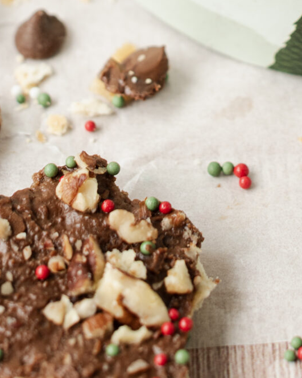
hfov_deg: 8.5
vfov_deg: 10.0
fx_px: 2023
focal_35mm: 181
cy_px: -318
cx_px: 291
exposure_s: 1/60
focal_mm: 50
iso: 250
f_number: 4.5
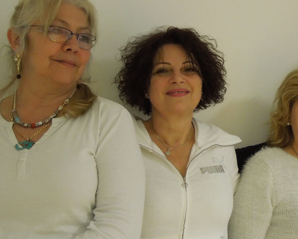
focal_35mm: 90
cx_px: 334
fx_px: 794
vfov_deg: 17.1
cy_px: 111
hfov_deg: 20.2
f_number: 3.8
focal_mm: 7
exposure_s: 1/15
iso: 400
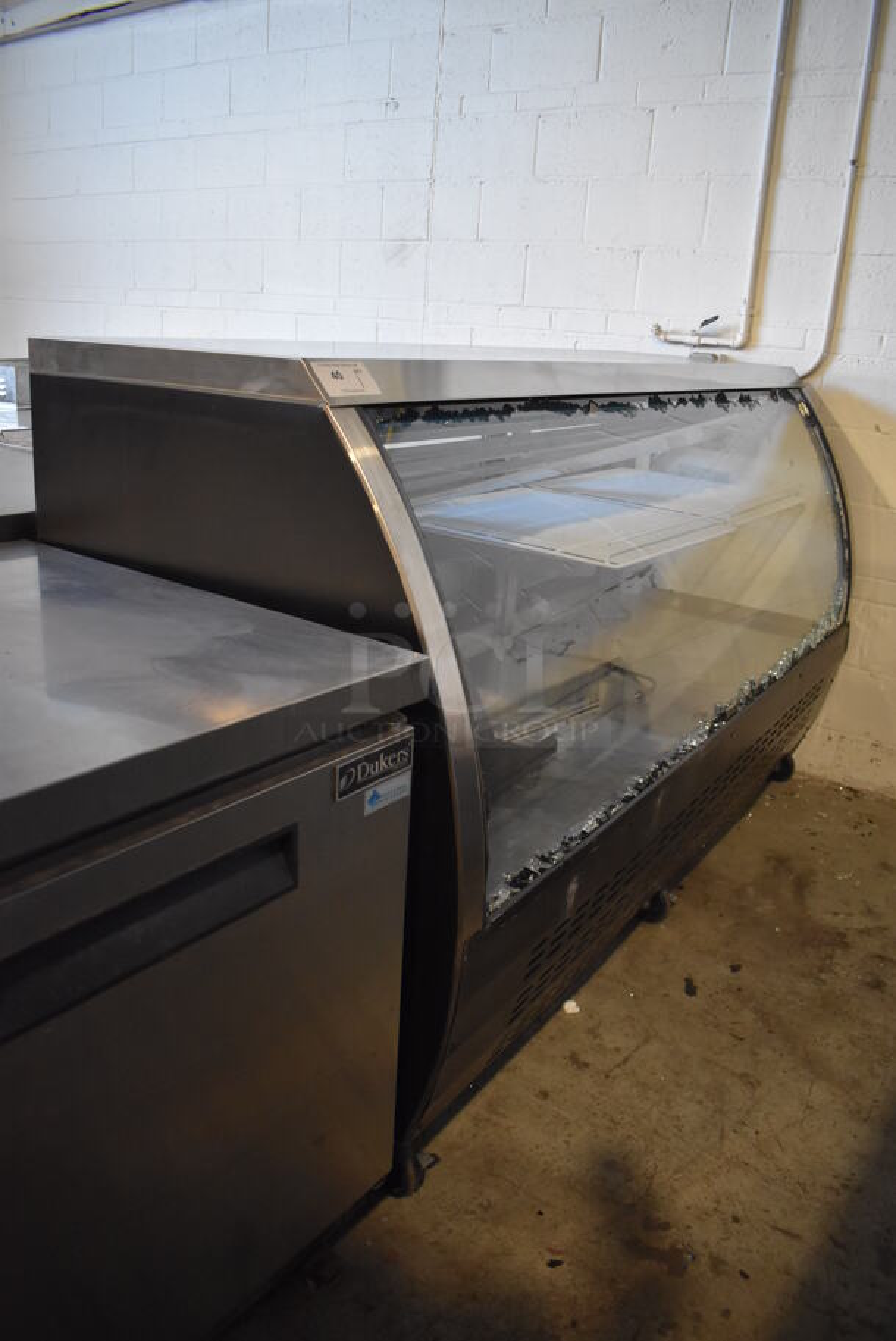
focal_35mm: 27
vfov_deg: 67.3
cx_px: 448
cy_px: 670
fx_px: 1006
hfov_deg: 48.0
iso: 2200
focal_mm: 18
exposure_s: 1/125
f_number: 3.5
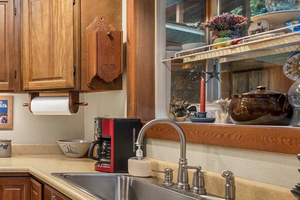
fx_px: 350
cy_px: 111
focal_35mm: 42
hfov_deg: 36.9
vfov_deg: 31.9
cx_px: -50
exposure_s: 1/10
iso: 1000
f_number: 6.7
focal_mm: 17
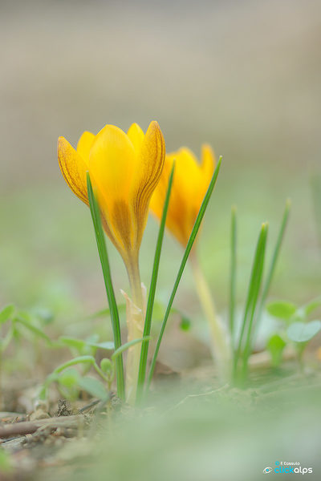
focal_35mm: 158
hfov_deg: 8.7
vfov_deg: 13.0
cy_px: 240
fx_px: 2106
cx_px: 160
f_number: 3.3
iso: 100
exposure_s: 1/400
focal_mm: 105
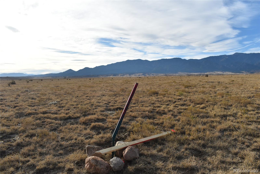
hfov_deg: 67.3
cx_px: 130
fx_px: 195
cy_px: 87
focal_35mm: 27
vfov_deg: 48.0
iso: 100
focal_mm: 18
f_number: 8
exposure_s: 1/250
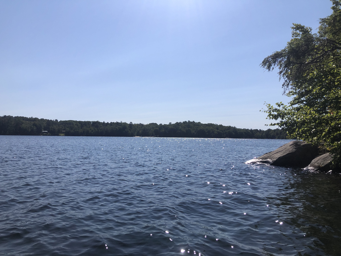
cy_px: 128
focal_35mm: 28
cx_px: 170
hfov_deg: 63.4
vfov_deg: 49.7
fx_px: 276
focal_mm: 3.99
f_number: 1.8
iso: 25
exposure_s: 1/4878
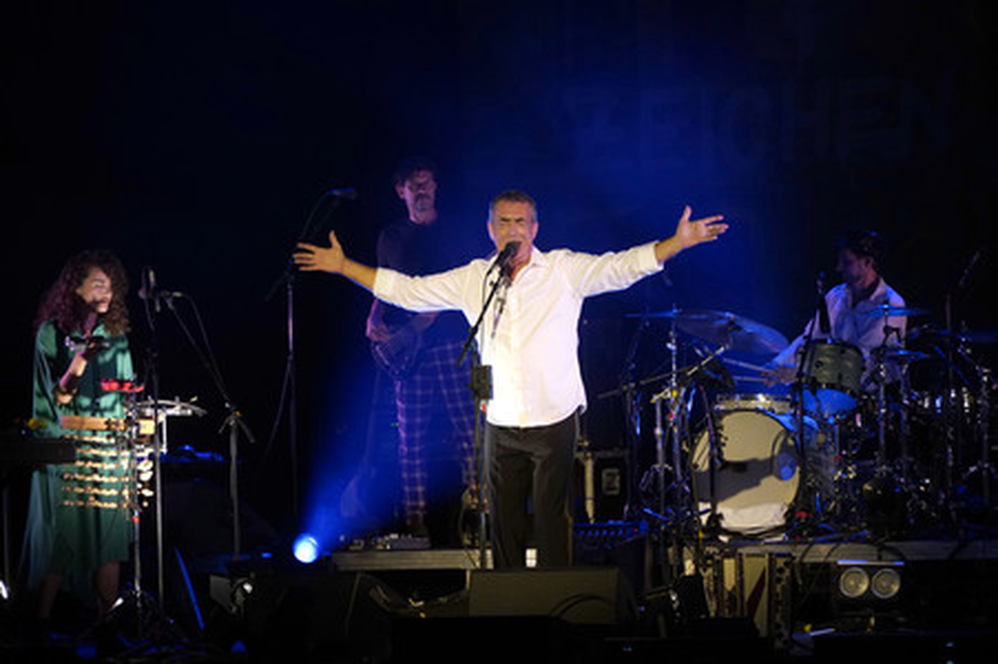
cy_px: 332
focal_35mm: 200
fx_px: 5540
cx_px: 499
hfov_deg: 10.3
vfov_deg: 6.9
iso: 1600
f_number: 5.6
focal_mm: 200
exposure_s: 1/160
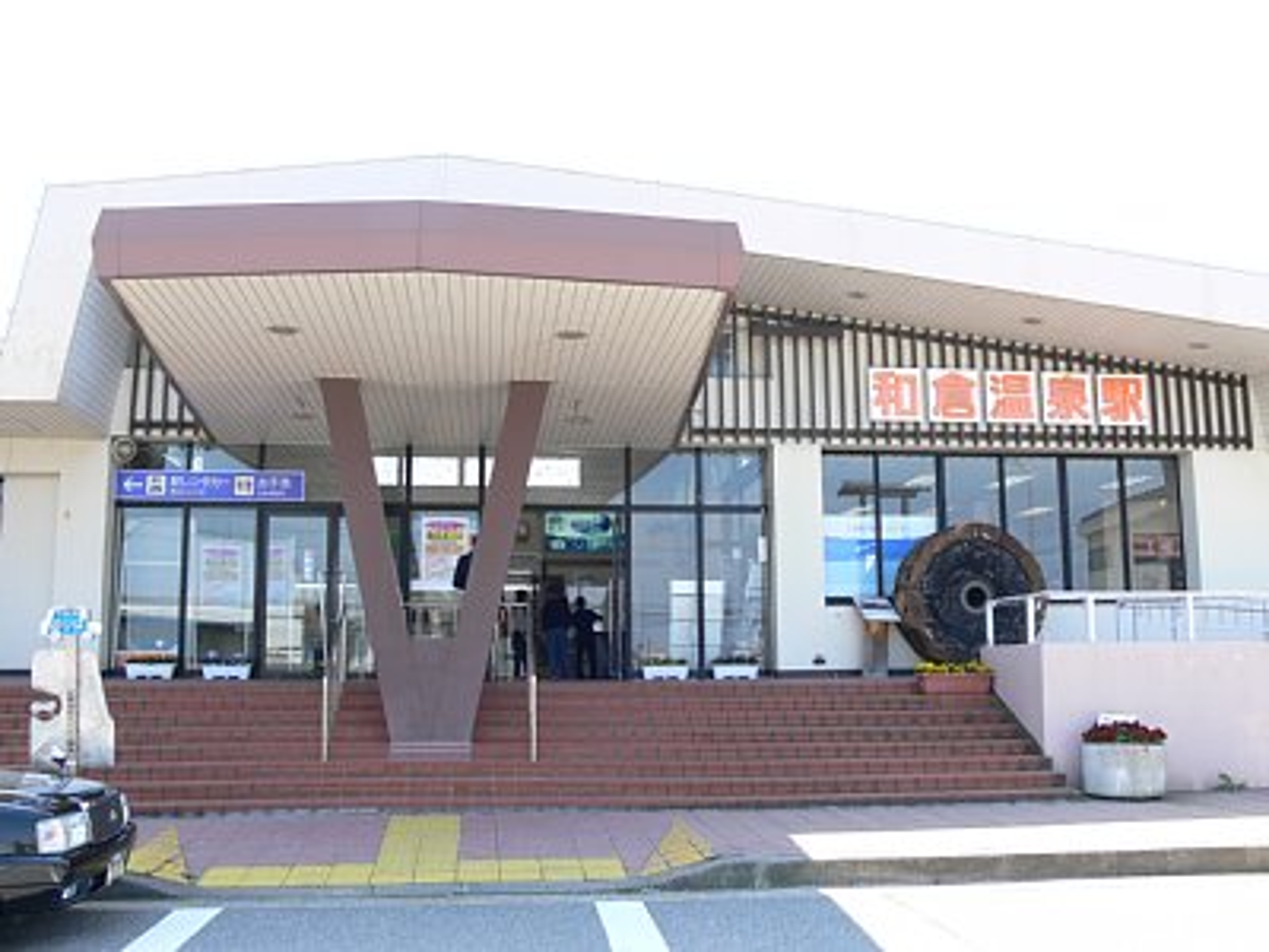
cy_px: 476
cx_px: 634
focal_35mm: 35
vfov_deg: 40.7
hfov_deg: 52.6
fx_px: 1283
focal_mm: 7.4
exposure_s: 1/125
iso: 80
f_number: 4
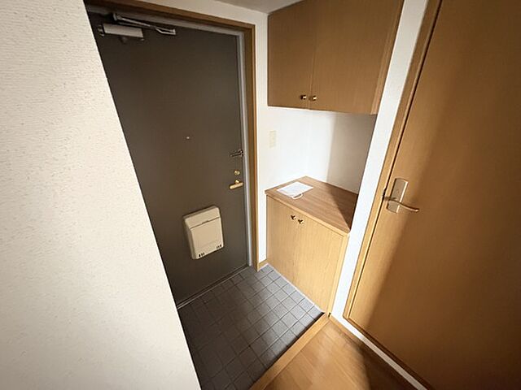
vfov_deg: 85.7
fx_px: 211
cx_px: 260
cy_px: 195
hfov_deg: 102.1
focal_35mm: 14
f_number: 2.2
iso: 3200
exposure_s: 1/15
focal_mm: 2.22
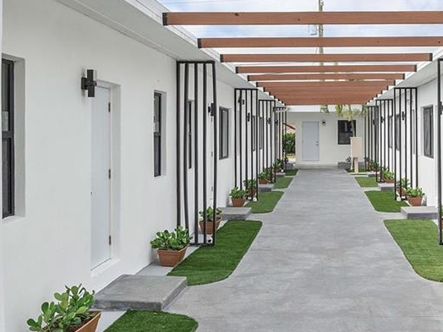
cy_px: 144
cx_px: 320
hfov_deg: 39.6
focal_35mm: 47
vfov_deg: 30.8
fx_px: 601
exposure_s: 1/250
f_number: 8
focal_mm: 16
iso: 125
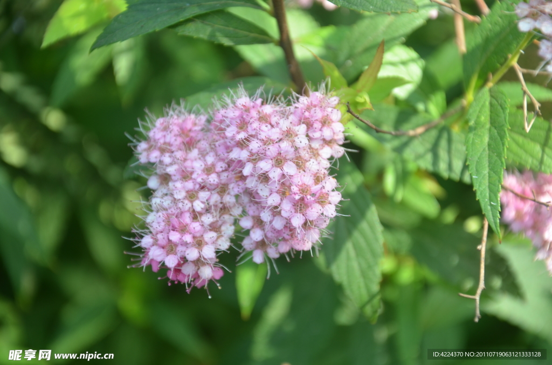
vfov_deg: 8.7
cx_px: 276
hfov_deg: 13.1
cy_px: 182
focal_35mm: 158
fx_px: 2410
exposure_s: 1/60
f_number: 5.6
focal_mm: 105
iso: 200
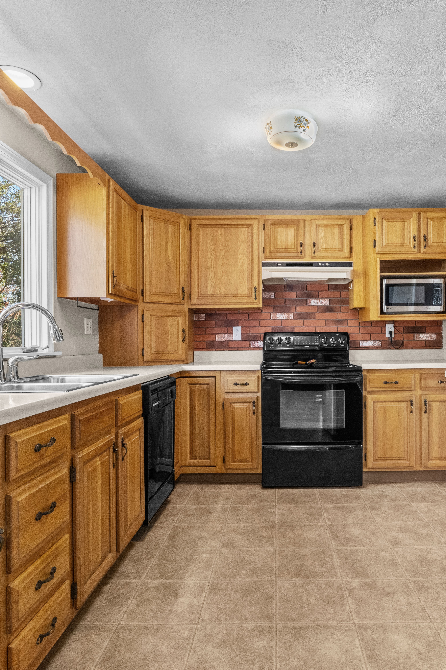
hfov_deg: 54.2
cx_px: 282
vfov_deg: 75.8
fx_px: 429
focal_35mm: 23
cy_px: 345
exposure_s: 1/6
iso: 1600
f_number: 11
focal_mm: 14.7
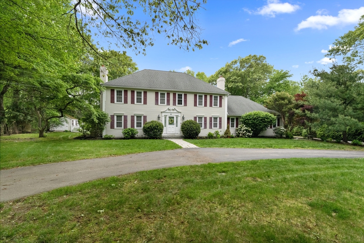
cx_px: 182
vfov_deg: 73.4
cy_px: 122
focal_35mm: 16
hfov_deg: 96.4
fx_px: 163
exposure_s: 1/250
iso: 4000
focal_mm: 16.1
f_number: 11
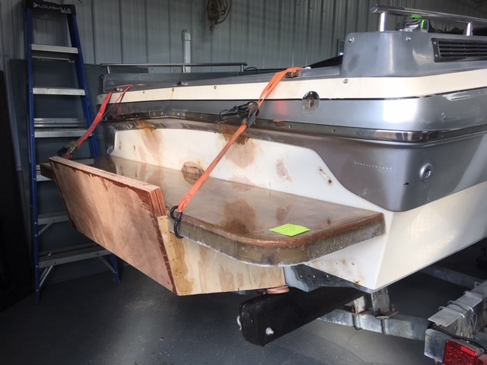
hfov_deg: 61.7
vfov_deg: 48.2
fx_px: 408
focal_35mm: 29
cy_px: 182
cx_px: 244
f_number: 2.2
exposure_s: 1/158
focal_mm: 4.15
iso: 25
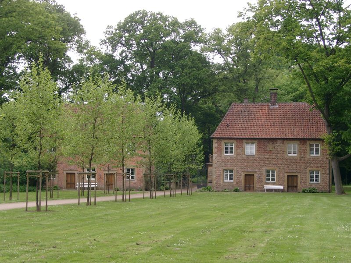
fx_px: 791
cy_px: 132
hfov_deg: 25.0
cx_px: 176
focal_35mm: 78
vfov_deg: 18.9
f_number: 4
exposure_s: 1/126
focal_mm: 16.05
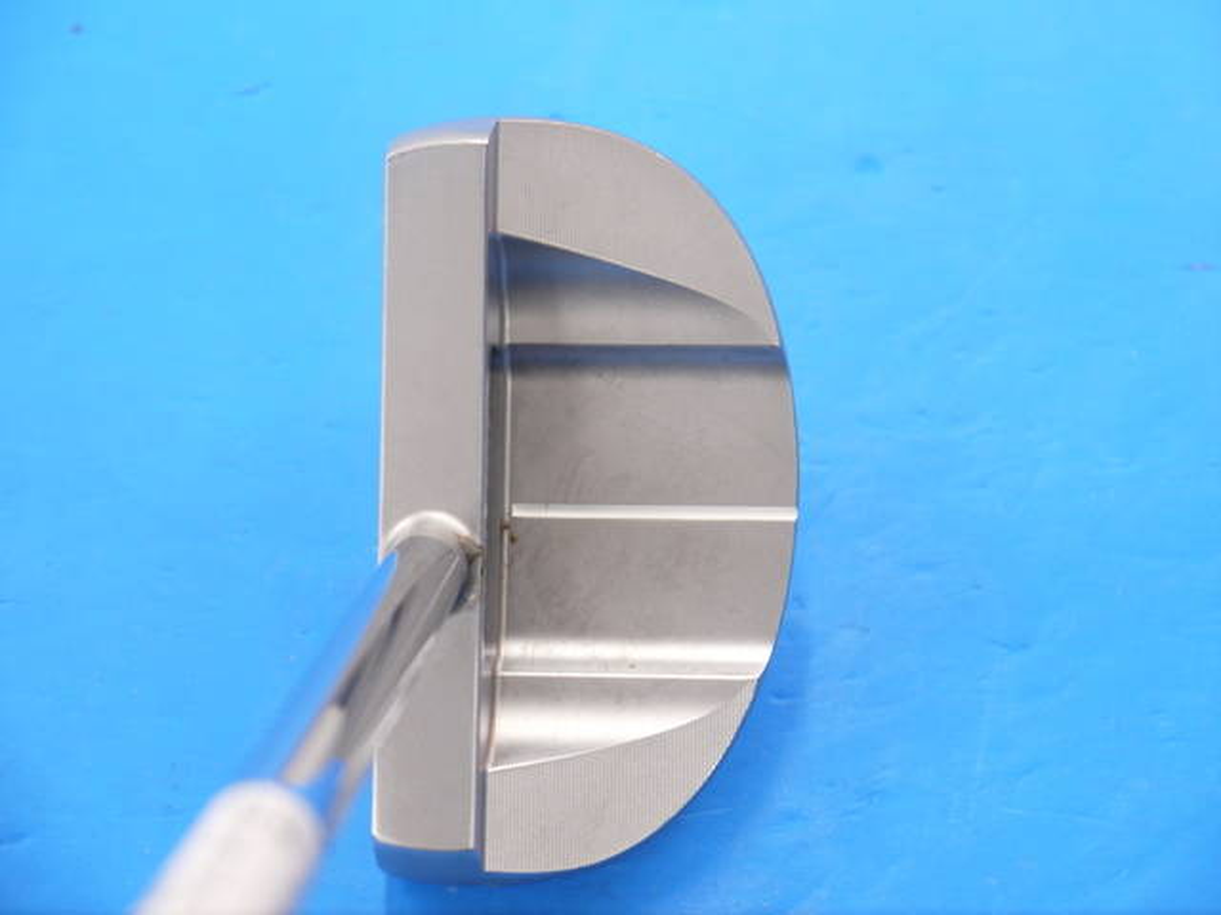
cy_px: 458
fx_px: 2963
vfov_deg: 17.6
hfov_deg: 23.3
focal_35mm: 84
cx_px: 610
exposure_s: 1/80
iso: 800
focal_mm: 42
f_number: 5.6
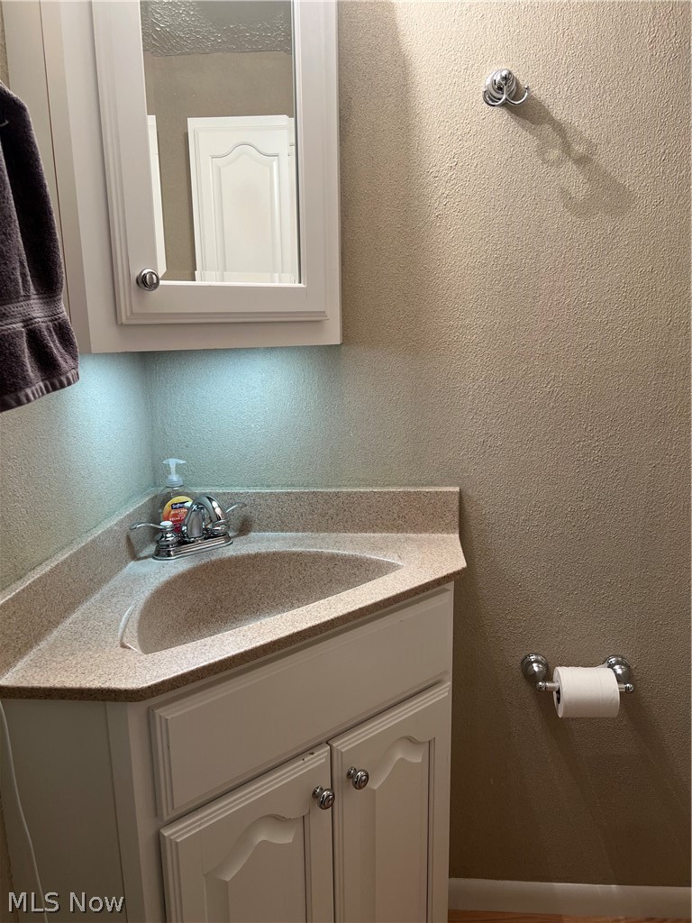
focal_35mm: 26
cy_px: 462
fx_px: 693
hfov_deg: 53.1
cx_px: 346
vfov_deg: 67.3
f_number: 1.5
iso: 80
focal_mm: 5.7
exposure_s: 1/60
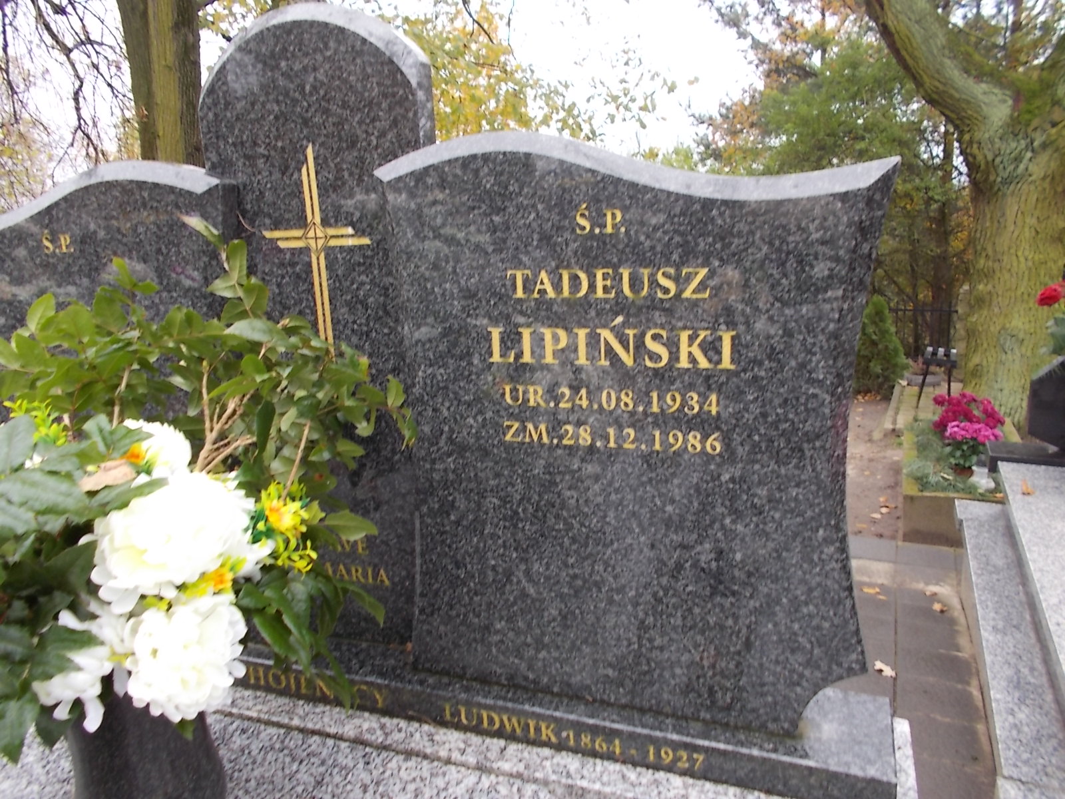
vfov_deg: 53.1
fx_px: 800
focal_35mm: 26
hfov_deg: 67.3
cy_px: 400
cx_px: 532
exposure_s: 1/40
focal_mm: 4.6
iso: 80
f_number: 3.2
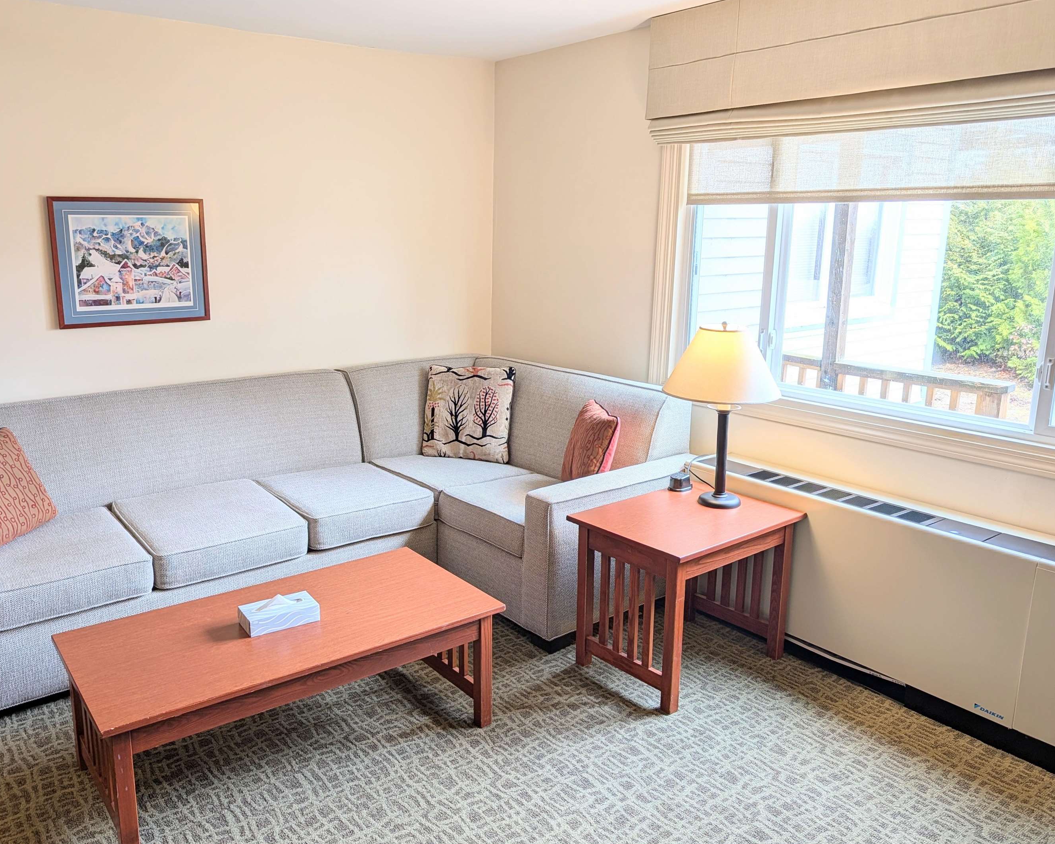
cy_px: 417
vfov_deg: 53.2
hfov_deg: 63.8
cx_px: 452
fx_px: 843
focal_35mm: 27
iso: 31
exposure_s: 1/72
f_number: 1.68
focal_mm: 6.9
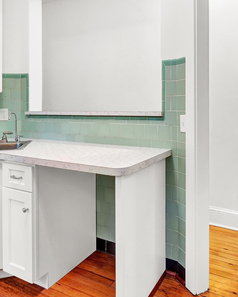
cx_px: 152
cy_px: 114
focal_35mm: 27
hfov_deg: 52.5
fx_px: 238
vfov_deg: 63.3
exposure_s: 1/15
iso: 320
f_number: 8
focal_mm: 10
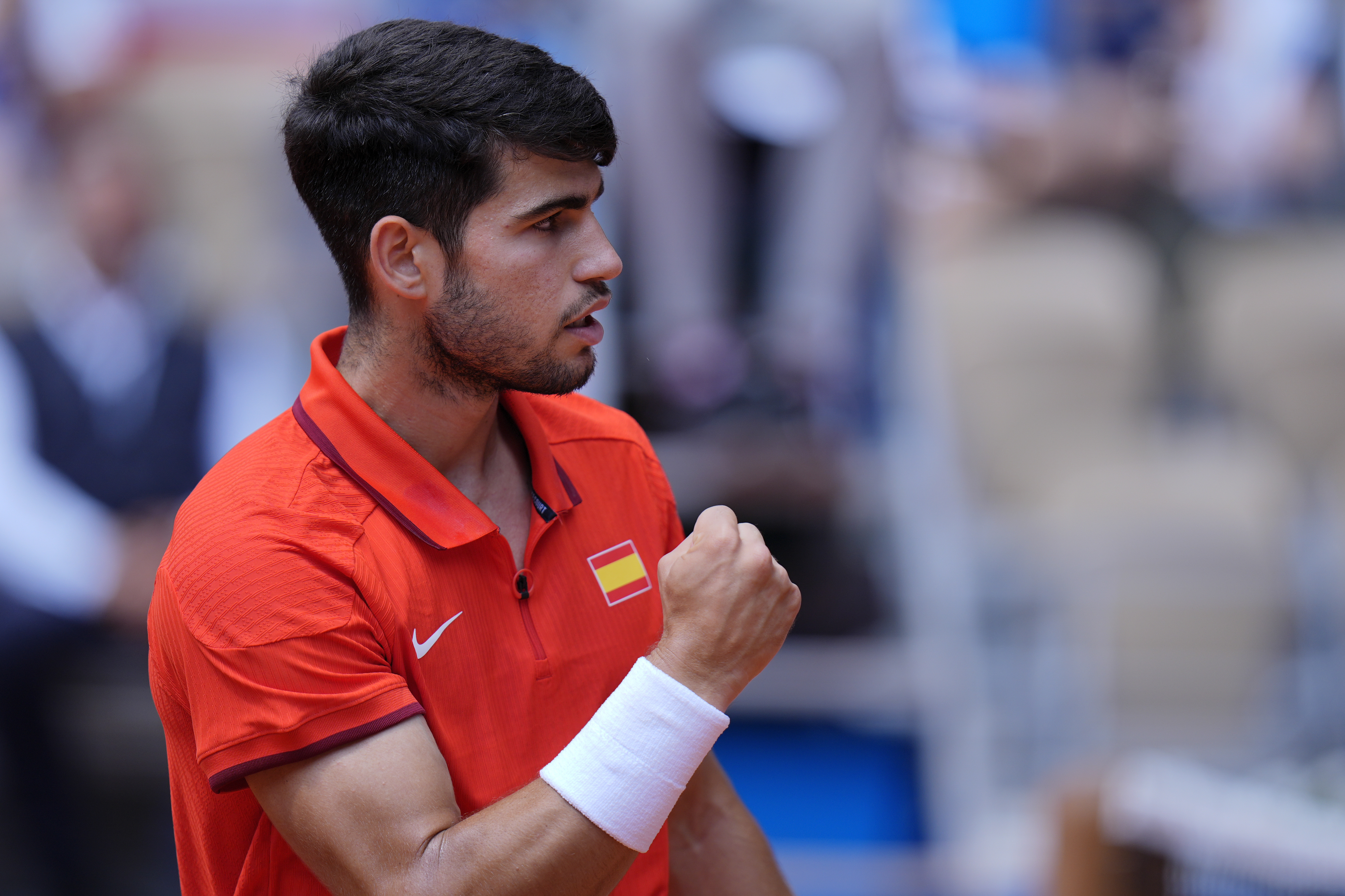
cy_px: 448
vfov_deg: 3.4
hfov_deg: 5.2
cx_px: 672
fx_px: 14943
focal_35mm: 400
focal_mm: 400
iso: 200
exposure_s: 1/2000
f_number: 2.8
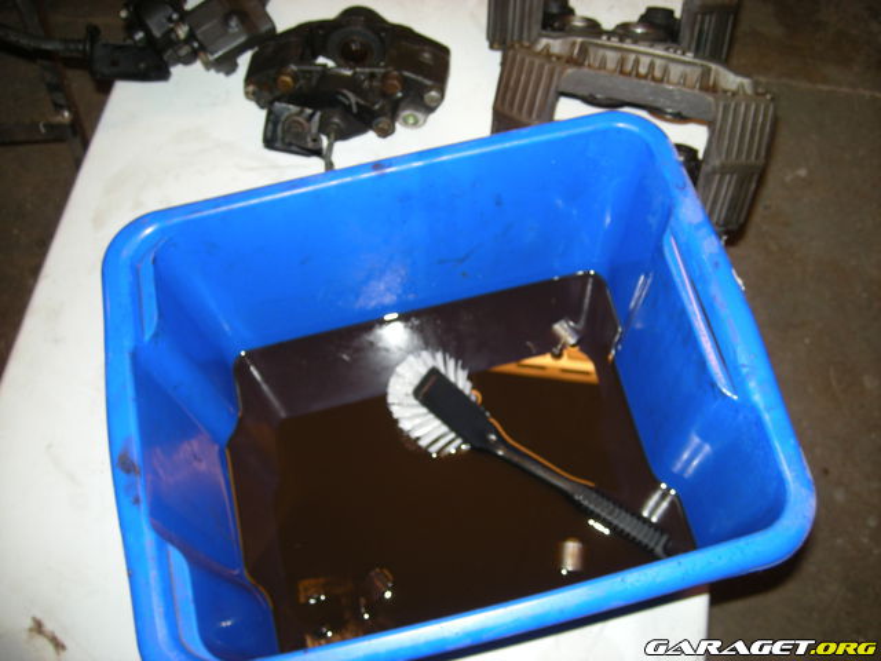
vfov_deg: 40.7
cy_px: 330
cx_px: 440
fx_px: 891
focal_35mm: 35
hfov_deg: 52.6
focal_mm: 5.7
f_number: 2.8
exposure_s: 1/60
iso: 64
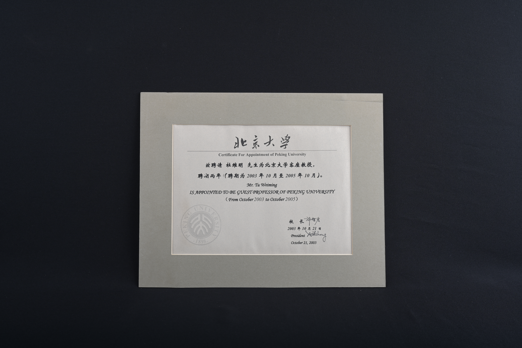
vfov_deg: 28.1
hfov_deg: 41.1
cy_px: 174
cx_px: 261
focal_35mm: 48
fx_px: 696
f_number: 10
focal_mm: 48
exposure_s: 1/200
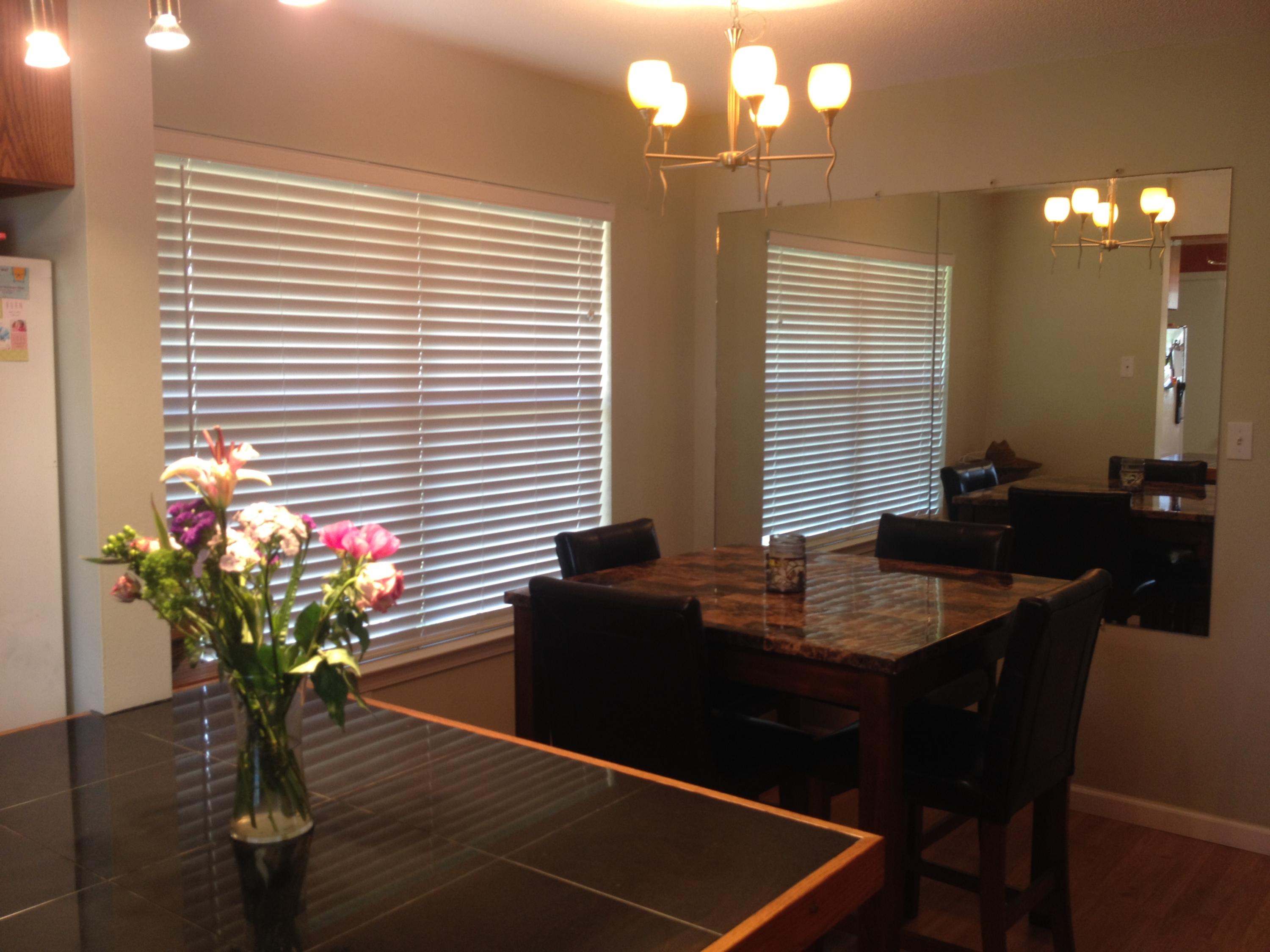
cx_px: 635
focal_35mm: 35
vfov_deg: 40.7
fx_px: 1284
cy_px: 476
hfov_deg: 52.6
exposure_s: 1/24
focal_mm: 4.28
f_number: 2.4
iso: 50
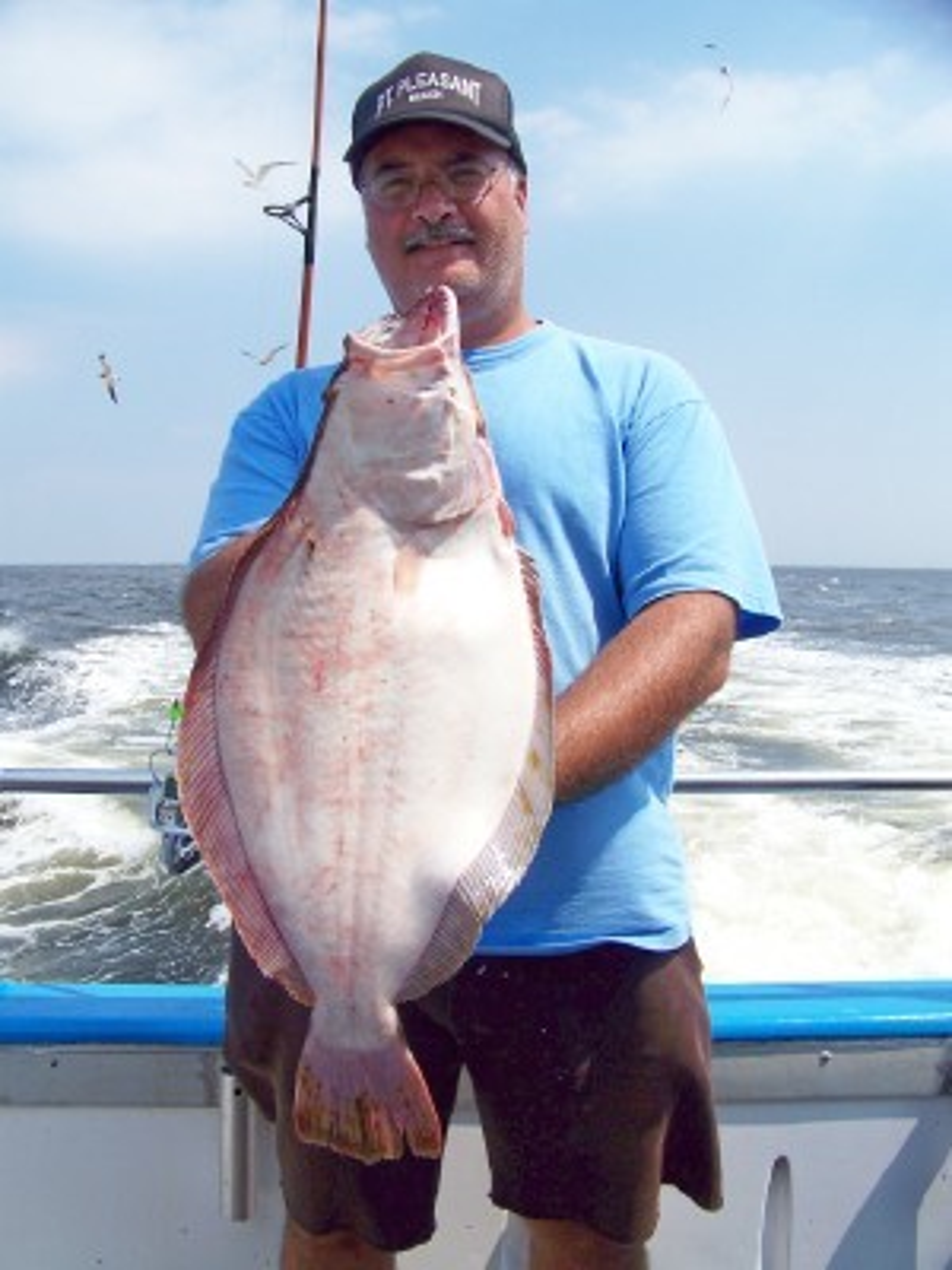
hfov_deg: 39.7
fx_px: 1320
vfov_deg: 51.4
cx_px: 476
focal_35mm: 36
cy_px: 635
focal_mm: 5.85
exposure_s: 1/800
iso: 64
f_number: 4
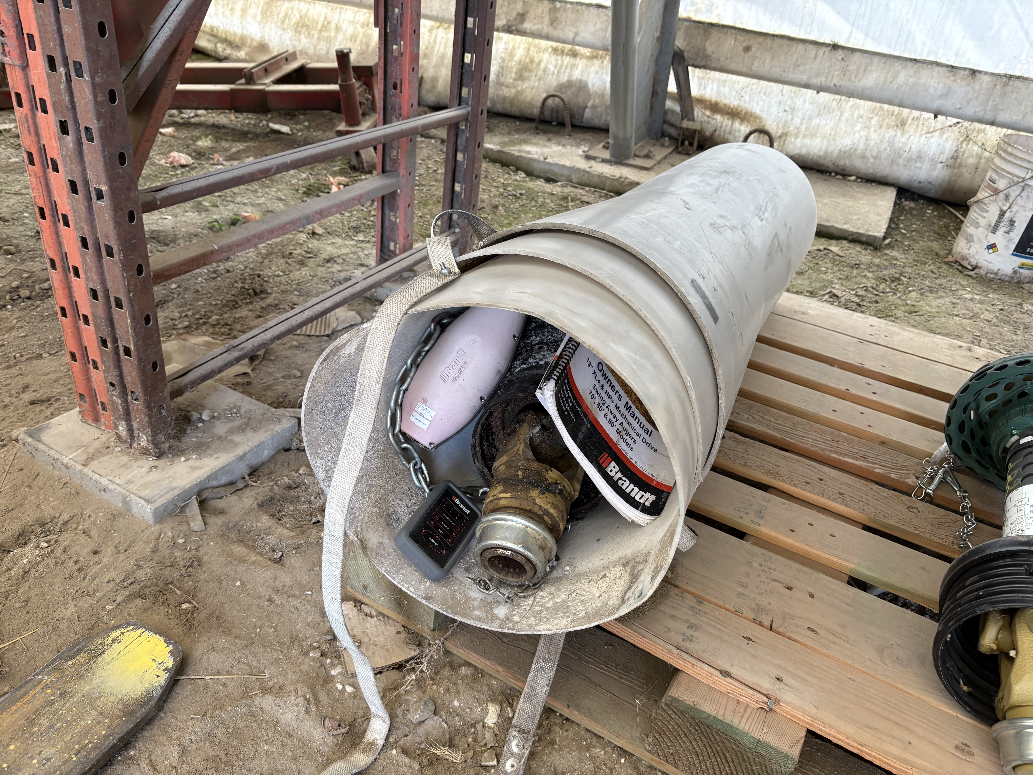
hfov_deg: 67.3
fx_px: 776
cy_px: 388
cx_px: 516
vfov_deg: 53.1
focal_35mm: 26
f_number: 1.6
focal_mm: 5.96
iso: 125
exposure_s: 1/121
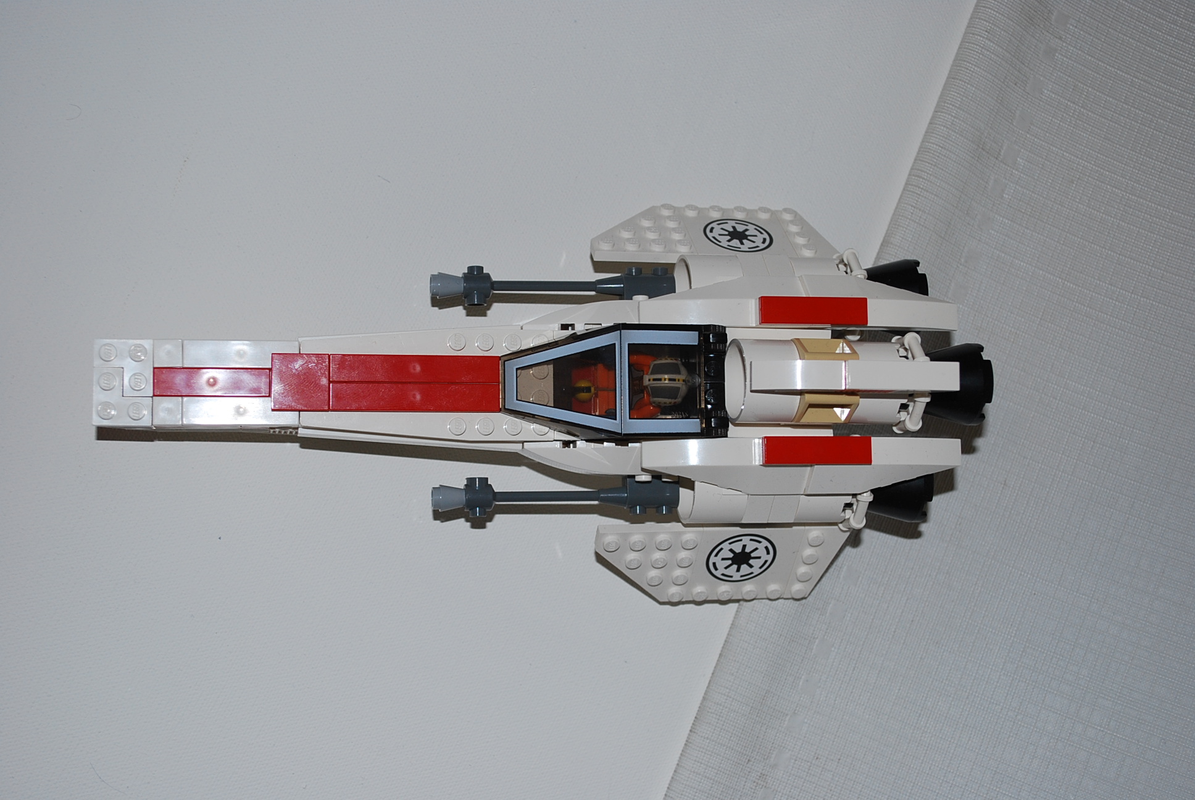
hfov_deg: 37.8
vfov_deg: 25.8
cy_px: 400
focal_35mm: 52
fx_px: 1745
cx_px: 598
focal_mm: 35
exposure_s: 1/60
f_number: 5.3
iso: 200
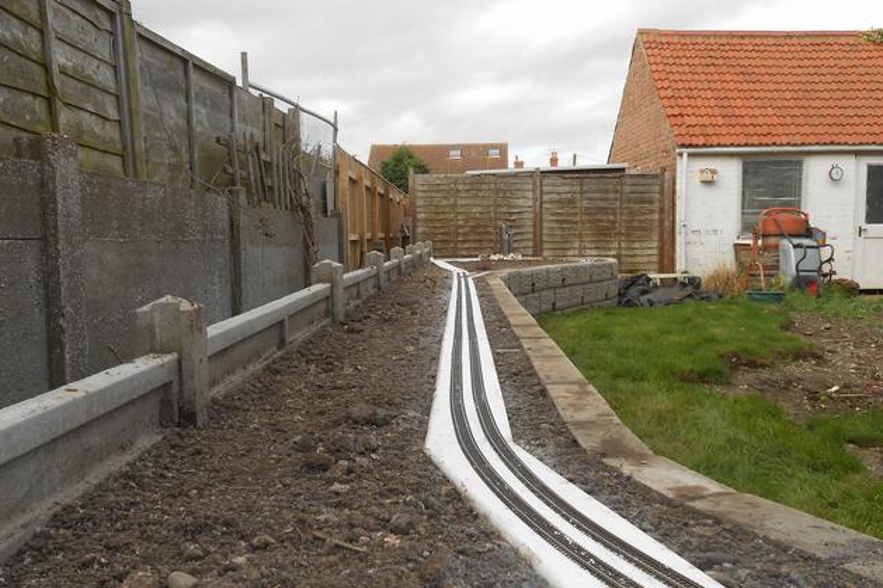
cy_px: 320
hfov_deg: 53.1
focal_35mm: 36
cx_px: 435
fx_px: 883
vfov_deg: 36.8
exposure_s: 1/250
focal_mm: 6
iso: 80
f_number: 3.9
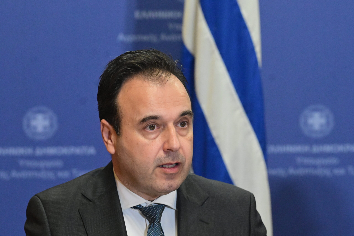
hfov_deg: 6.9
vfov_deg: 4.6
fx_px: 2950
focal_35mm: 300
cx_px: 177
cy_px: 118
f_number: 5.6
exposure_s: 1/320
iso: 6400
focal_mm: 200
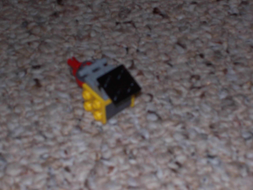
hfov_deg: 19.3
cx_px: 126
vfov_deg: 14.5
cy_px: 95
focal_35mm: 102
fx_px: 745
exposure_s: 1/90
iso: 80
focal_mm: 16.8
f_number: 4.6
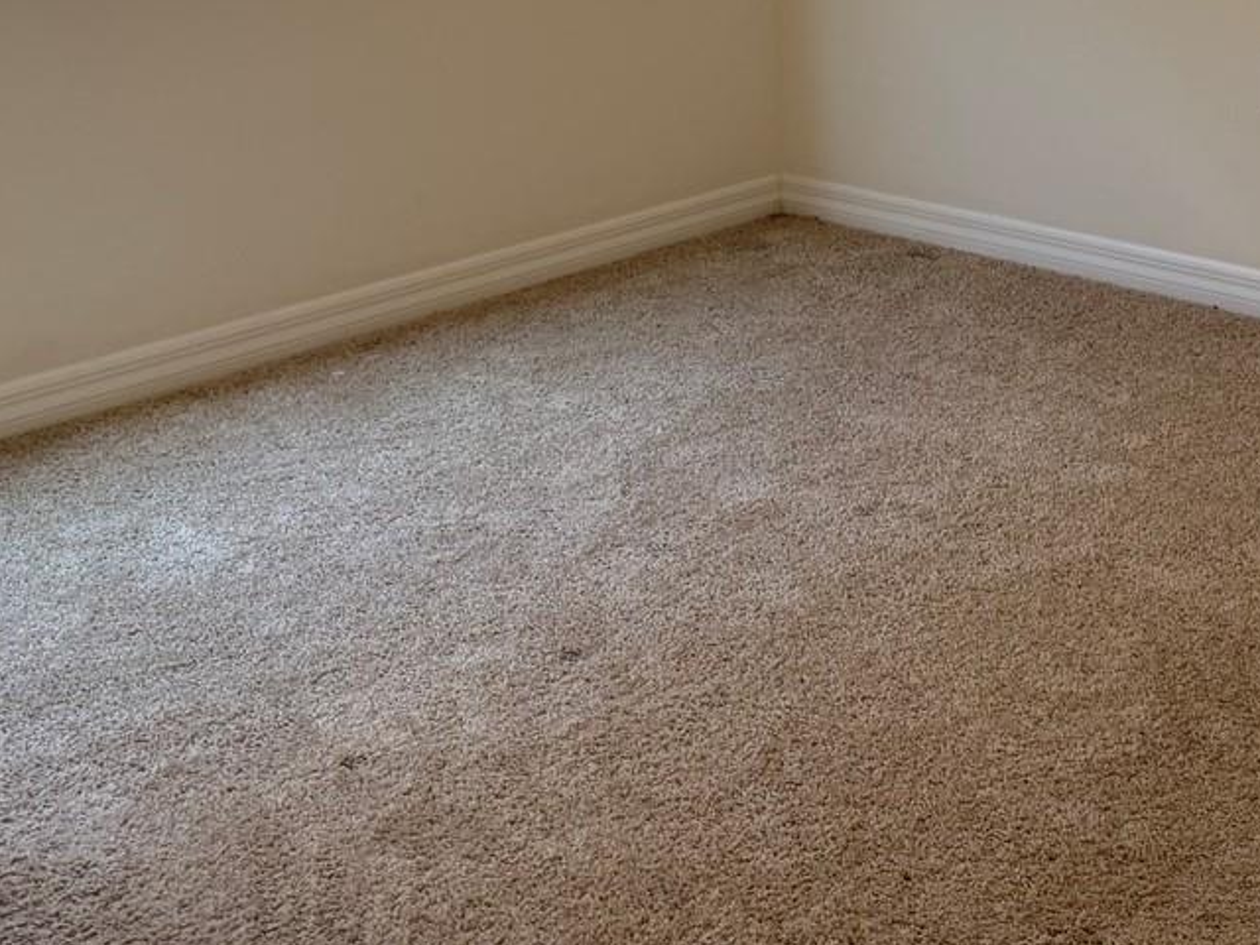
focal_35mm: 60
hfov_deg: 30.9
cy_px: -148
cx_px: 1099
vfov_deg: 22.7
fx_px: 2184
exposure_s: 1/60
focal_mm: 6.76
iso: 125
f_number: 1.78
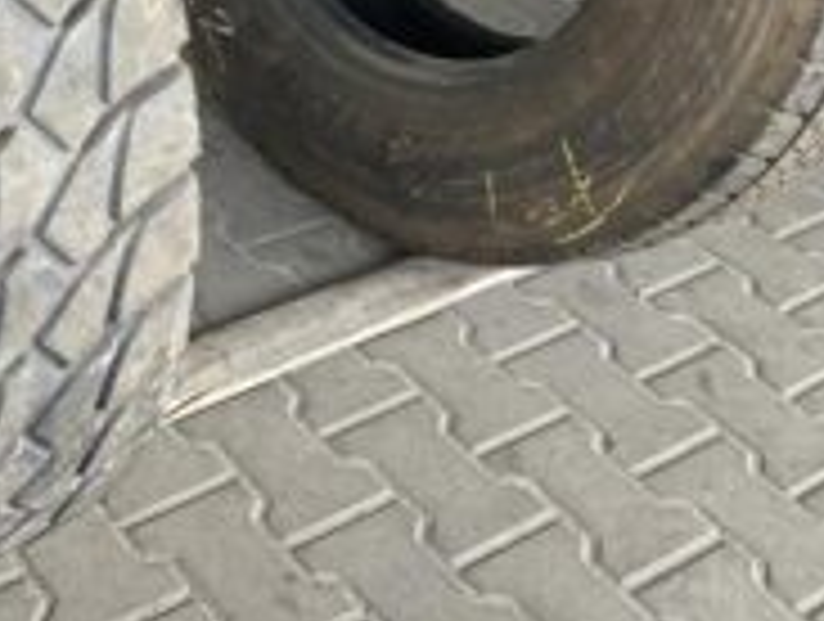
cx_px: -68
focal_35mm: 61
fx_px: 1455
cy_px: -7
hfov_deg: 28.8
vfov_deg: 23.1
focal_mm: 4.25
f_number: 1.8
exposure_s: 1/121
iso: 100
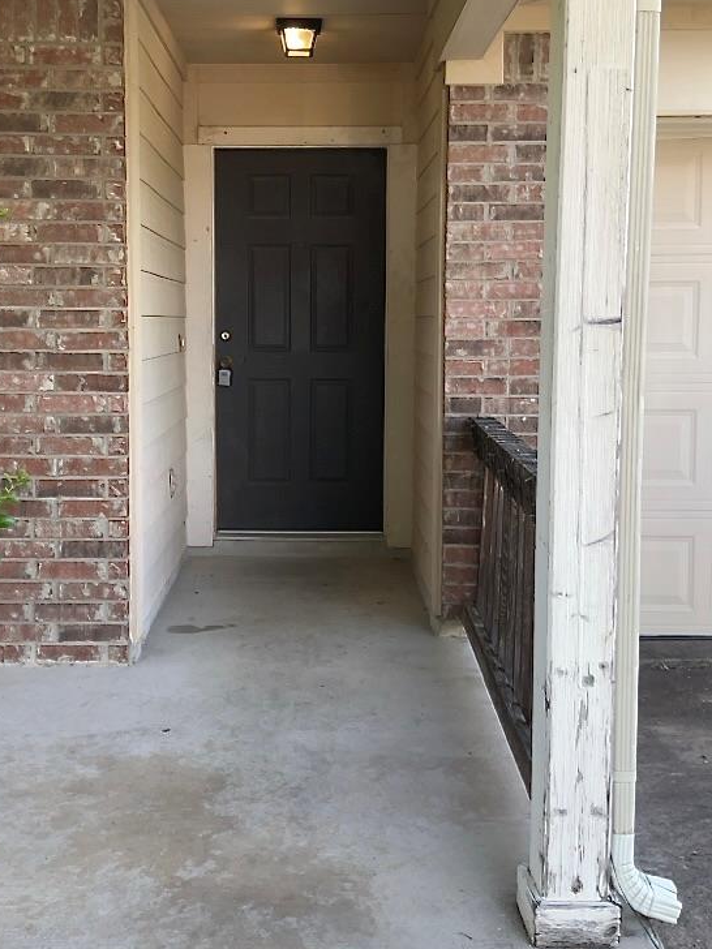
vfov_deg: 48.8
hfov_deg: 37.6
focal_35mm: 38
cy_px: 396
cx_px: 296
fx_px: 1042
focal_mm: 3
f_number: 1.8
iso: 16
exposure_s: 1/138
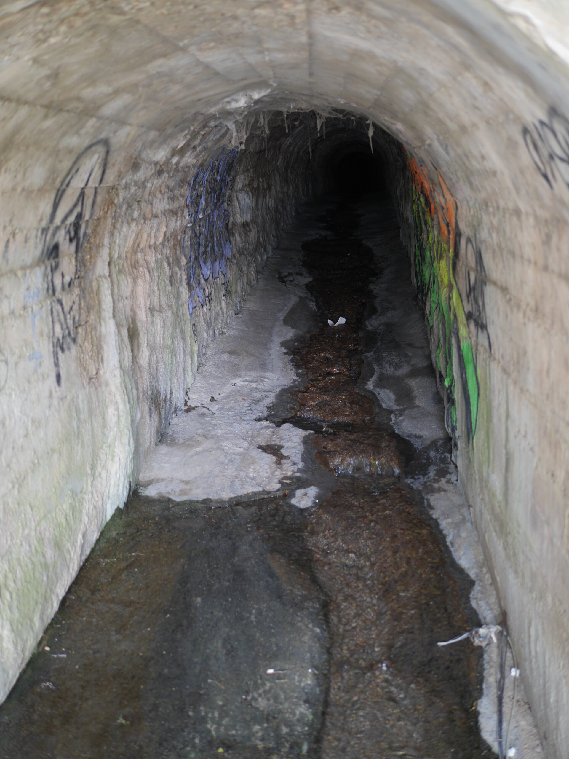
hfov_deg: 29.1
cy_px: 380
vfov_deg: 38.2
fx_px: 1096
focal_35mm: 50
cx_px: 284
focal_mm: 25
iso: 320
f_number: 1.4
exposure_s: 1/125
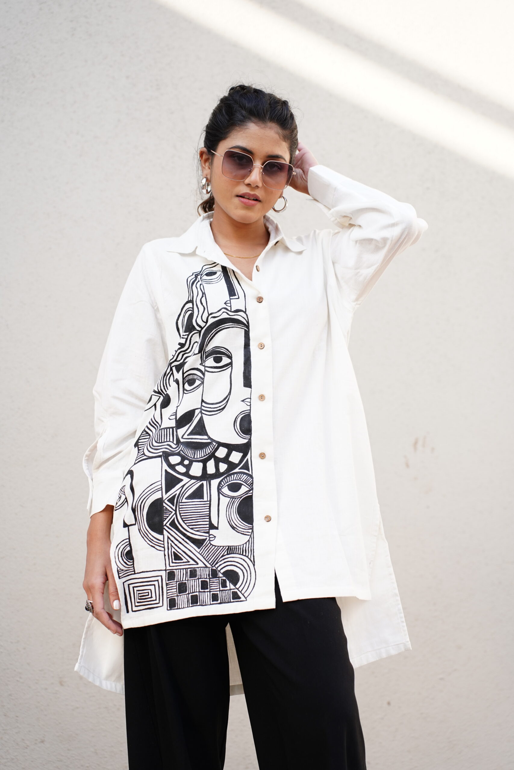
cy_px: 385
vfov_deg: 28.5
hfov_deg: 19.2
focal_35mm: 71
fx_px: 1520
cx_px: 257
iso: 320
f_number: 3.5
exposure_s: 1/400
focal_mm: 71
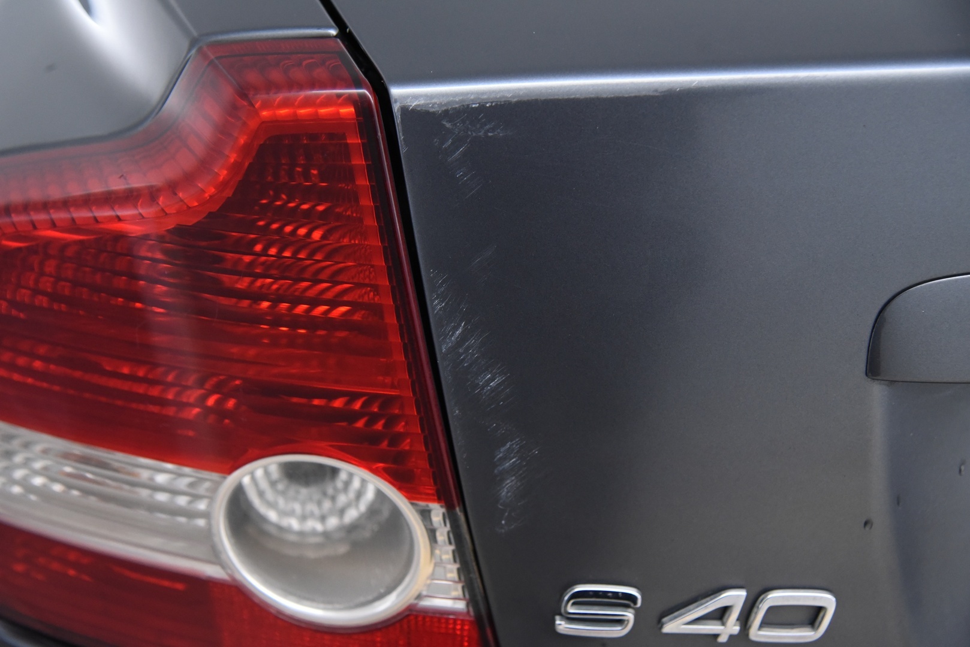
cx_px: 485
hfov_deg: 41.1
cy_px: 324
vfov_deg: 28.1
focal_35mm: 48
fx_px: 1294
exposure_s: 1/160
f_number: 4
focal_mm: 48
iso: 4000
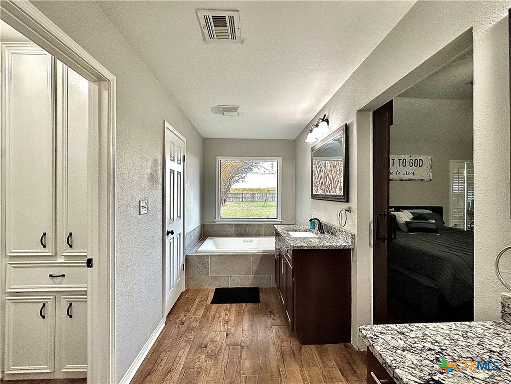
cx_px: 256
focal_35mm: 14
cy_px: 192
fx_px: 207
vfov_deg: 85.7
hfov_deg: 102.1
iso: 160
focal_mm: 2.22
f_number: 2.2
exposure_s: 1/120
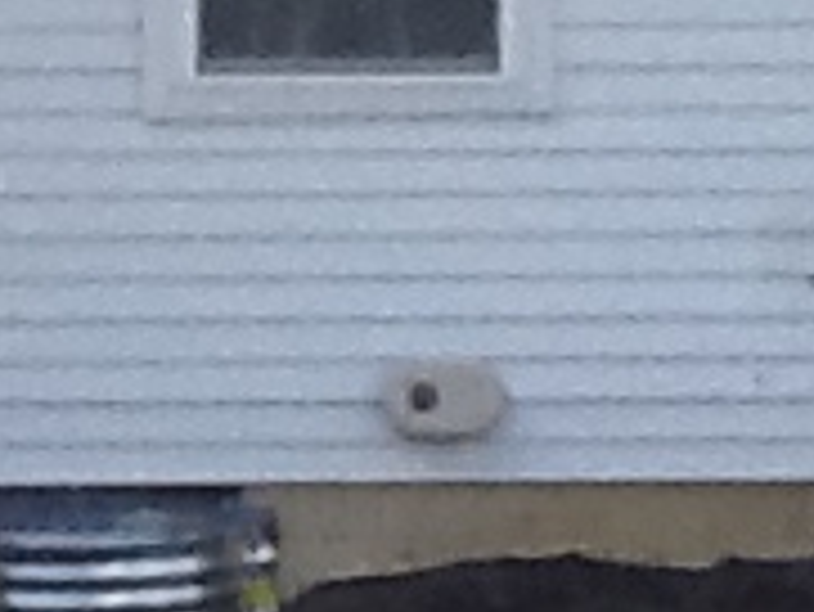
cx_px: 387
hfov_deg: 8.5
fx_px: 5483
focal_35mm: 233
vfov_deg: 6.4
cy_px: 630
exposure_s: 1/990
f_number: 2.4
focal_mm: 2.03
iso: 40
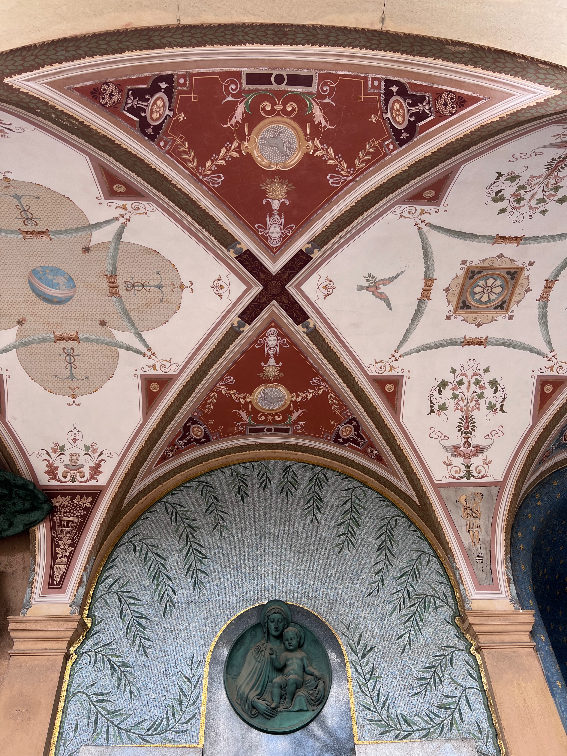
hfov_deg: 53.1
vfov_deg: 67.3
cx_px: 284
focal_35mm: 26
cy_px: 378
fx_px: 568
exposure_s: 1/178
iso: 40
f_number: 1.5
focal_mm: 5.7
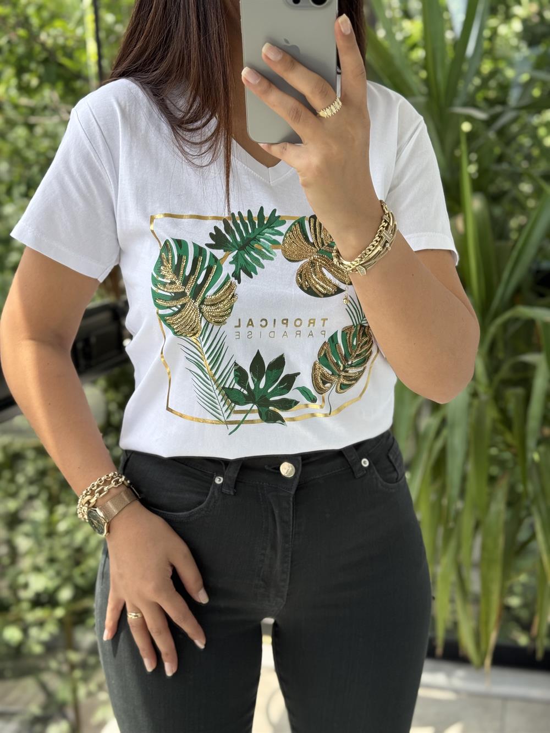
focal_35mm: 48
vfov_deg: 39.7
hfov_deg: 30.3
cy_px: 366
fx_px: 1017
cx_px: 275
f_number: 1.78
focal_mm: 6.76
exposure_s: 1/430
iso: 64
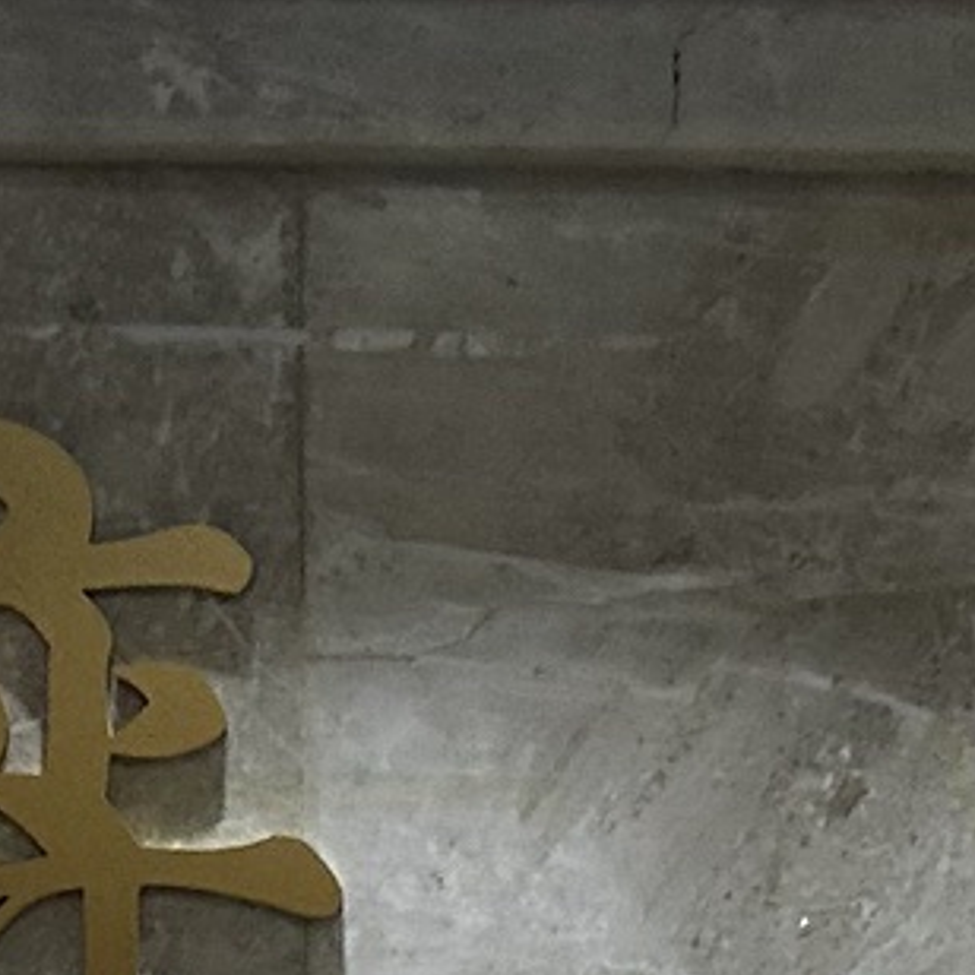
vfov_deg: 10.8
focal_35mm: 149
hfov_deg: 11.7
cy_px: 1896
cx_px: 681
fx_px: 4748
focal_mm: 5.7
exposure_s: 1/50
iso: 125
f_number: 1.5
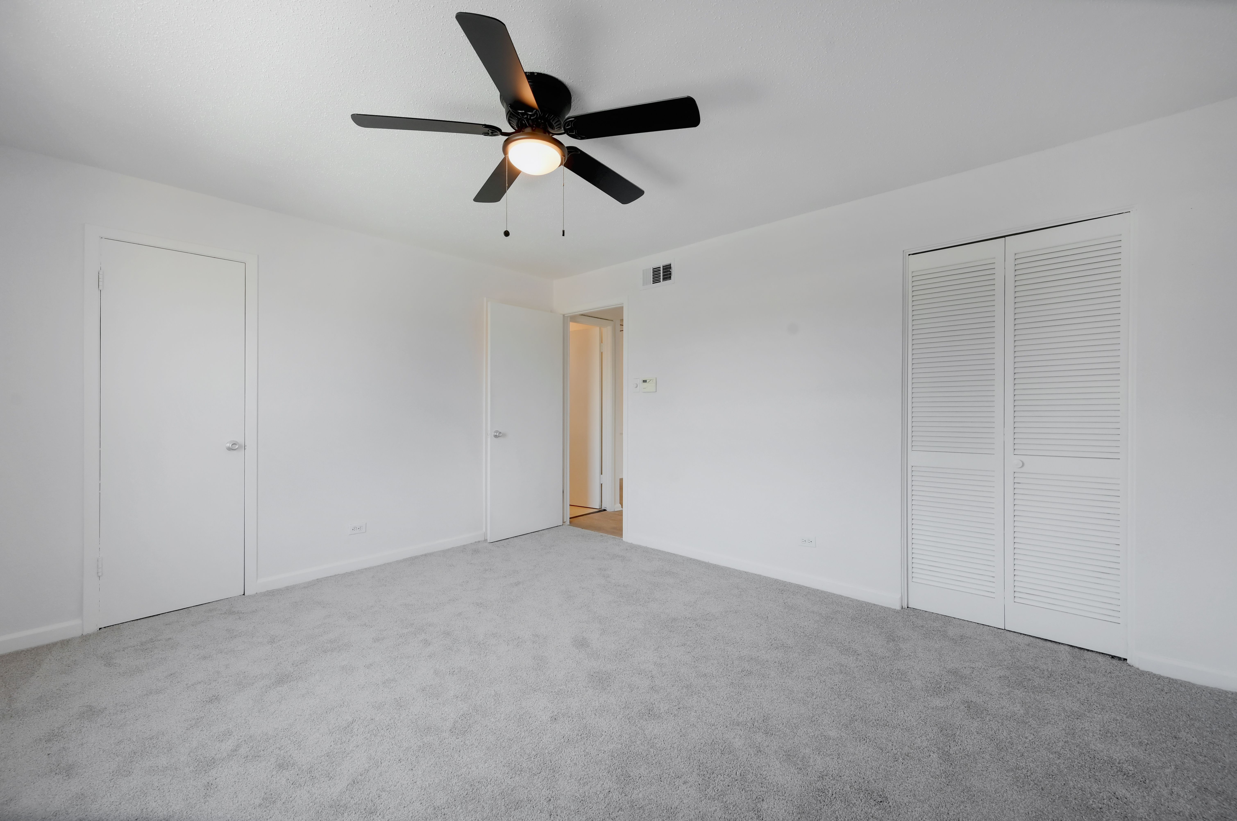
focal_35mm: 14
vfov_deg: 81.1
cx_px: 618
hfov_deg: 104.3
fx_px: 480
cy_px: 410
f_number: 8
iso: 1250
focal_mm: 14
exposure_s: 1/30
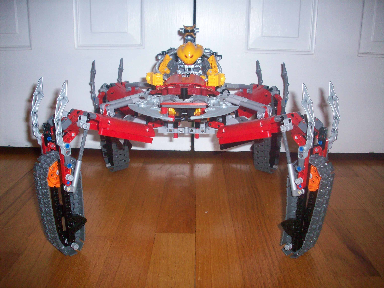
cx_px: 192
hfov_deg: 50.1
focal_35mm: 37
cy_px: 144
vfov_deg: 38.7
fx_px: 410
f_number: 2.8
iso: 160
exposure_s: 1/64
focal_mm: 6.2
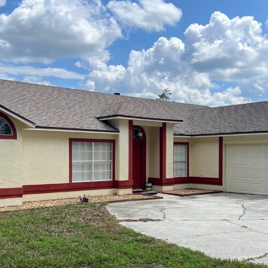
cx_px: 150
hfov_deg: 37.5
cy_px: 167
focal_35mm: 45
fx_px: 394
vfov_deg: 37.3
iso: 50
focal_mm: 5.7
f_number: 1.5
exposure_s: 1/4444
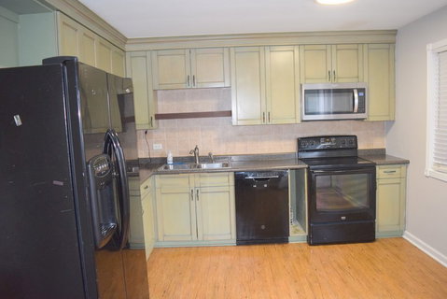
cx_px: 224
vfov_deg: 48.0
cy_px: 150
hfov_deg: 67.4
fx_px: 335
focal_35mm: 27
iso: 1100
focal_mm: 18
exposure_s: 1/60
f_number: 3.5
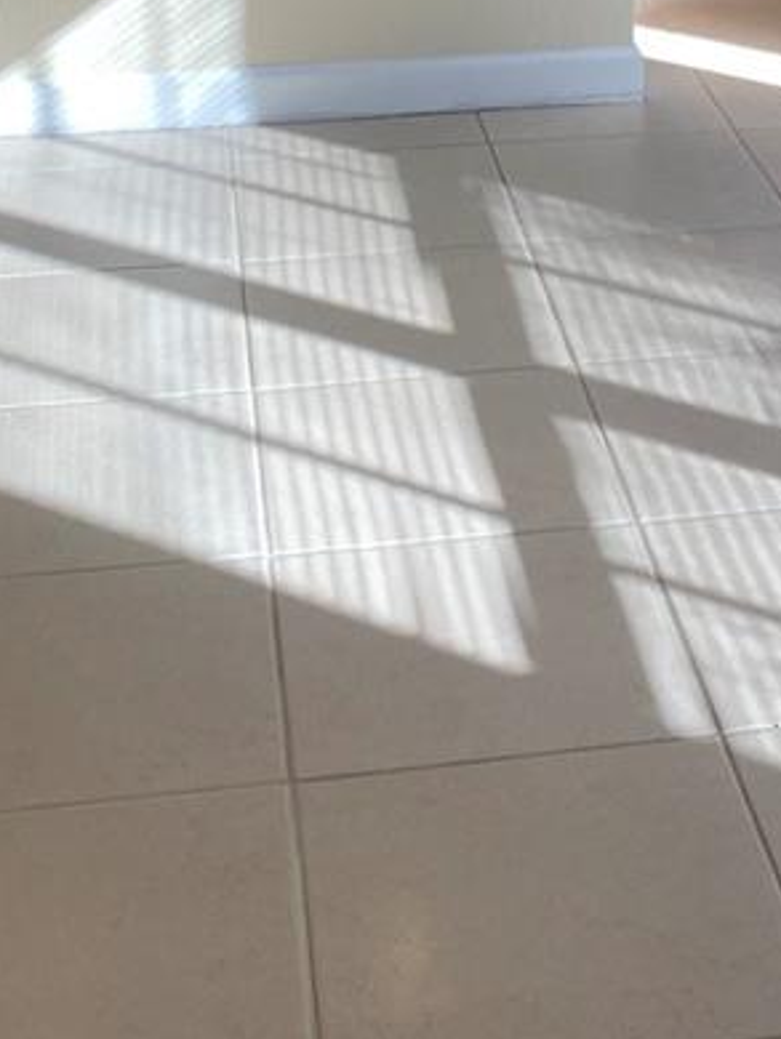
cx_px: 634
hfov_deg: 18.3
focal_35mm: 80
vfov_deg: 21.4
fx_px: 2404
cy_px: -405
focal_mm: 4.25
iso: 64
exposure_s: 1/120
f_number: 1.8
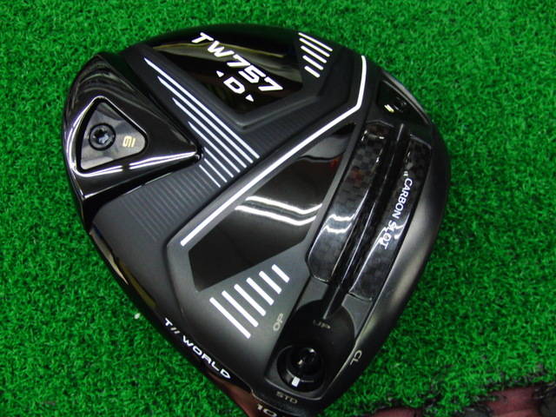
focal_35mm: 37
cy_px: 208
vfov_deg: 38.7
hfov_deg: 50.1
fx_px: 594
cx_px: 278
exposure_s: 1/40
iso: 400
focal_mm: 6.42
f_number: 3.6
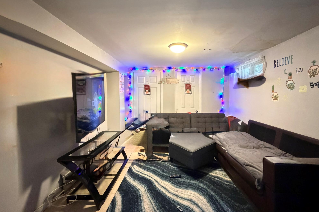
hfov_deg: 100.4
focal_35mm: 15
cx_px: 162
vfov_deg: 77.2
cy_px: 100
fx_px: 133
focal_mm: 2.22
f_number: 2.2
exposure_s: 1/30
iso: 1600
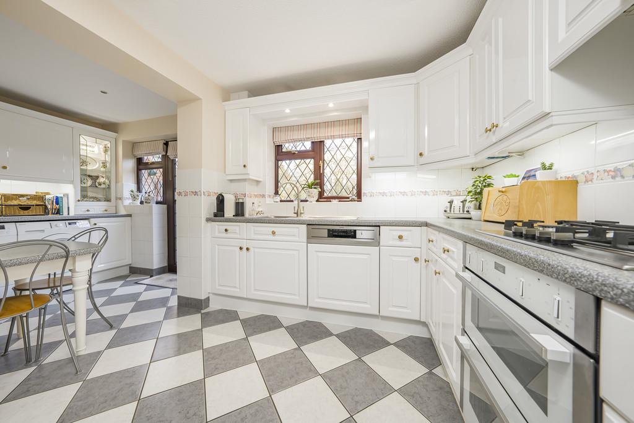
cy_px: 212
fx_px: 211
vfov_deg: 90.0
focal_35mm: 12
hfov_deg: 112.6
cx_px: 317
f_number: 9
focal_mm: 12
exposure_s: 1/8
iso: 320
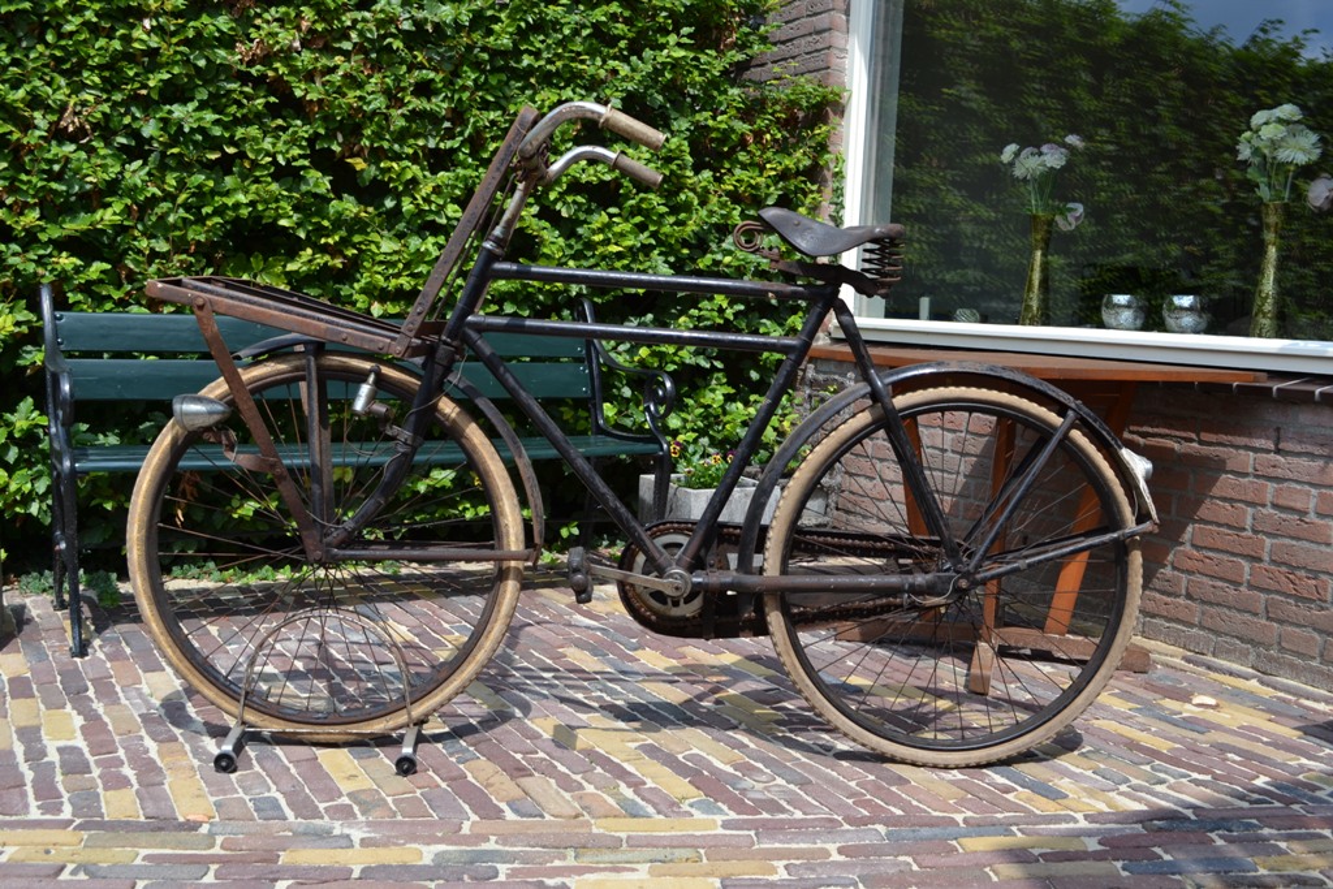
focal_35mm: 36
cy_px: 444
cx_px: 666
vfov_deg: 36.9
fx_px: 1333
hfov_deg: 53.1
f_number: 7.1
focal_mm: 24
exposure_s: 1/200
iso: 100
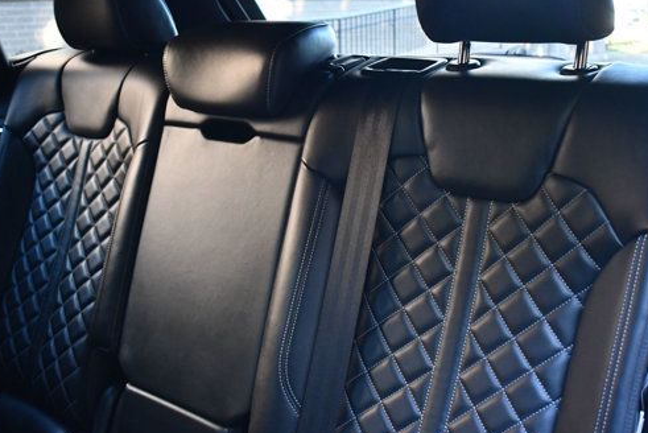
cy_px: 163
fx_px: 774
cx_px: 339
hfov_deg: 45.4
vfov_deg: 31.1
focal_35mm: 43
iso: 3200
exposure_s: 1/125
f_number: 3.8
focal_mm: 22
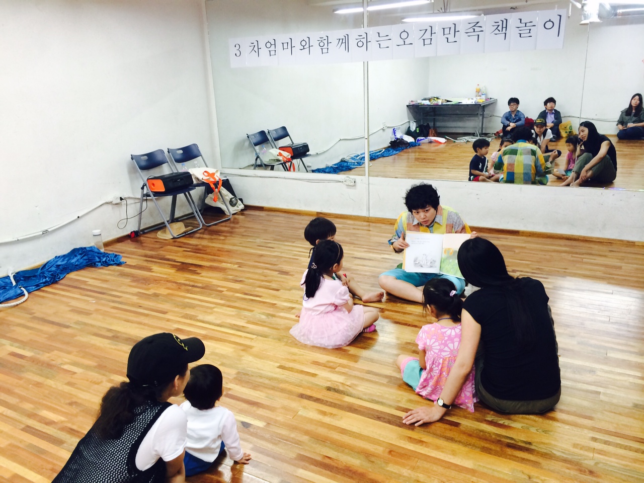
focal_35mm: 30
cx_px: 322
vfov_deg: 46.8
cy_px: 242
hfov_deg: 60.0
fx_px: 558
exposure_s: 1/30
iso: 64
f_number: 2.2
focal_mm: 4.12
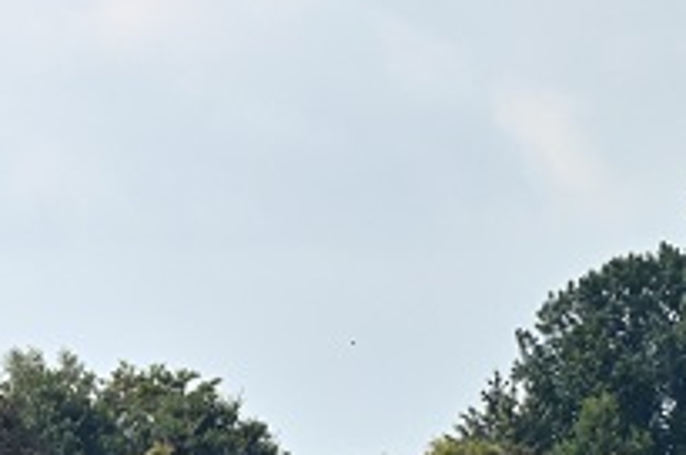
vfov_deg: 1.3
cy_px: 723
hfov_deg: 2.0
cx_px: -840
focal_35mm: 1022
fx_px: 19444
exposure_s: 1/1600
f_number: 5.6
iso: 200
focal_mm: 220
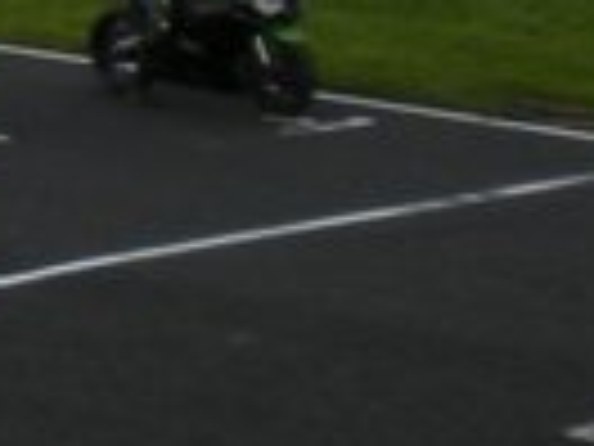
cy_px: -5
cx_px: -1341
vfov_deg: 5.6
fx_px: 4564
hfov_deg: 6.6
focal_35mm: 266
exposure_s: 1/420
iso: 64
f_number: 3.5
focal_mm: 6.3
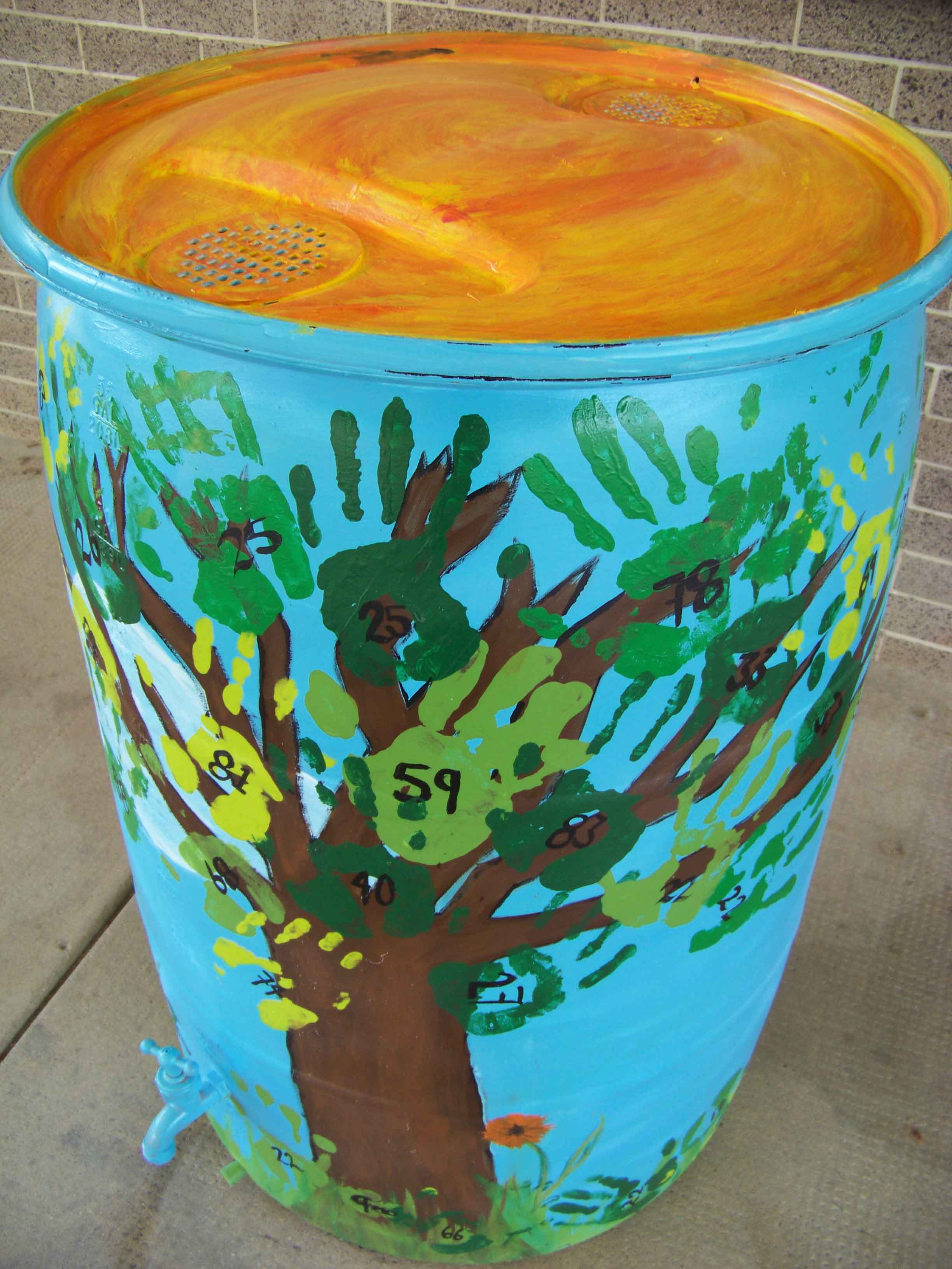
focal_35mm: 36
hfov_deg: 39.7
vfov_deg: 51.4
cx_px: 476
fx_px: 1320
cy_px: 634
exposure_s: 1/80
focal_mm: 5.85
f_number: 2.8
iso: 64
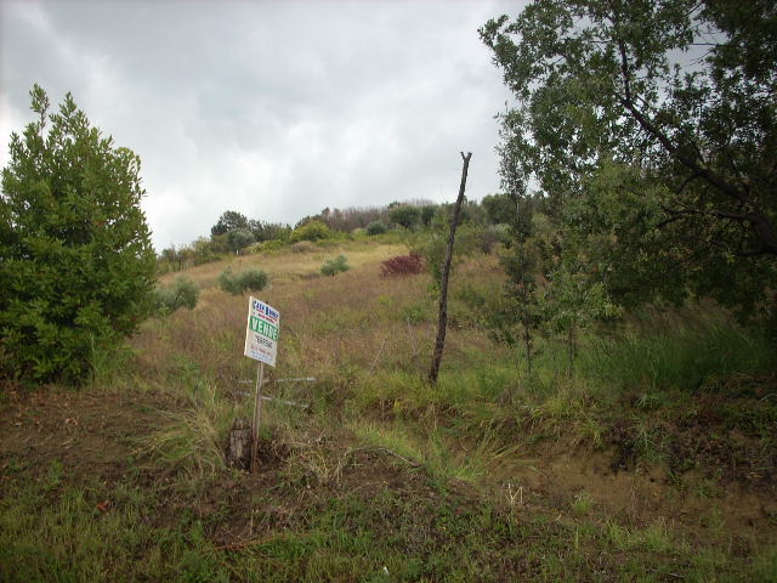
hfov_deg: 50.1
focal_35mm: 37
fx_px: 831
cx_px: 388
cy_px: 292
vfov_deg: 38.7
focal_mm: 6.2
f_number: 2.8
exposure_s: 1/169
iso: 64
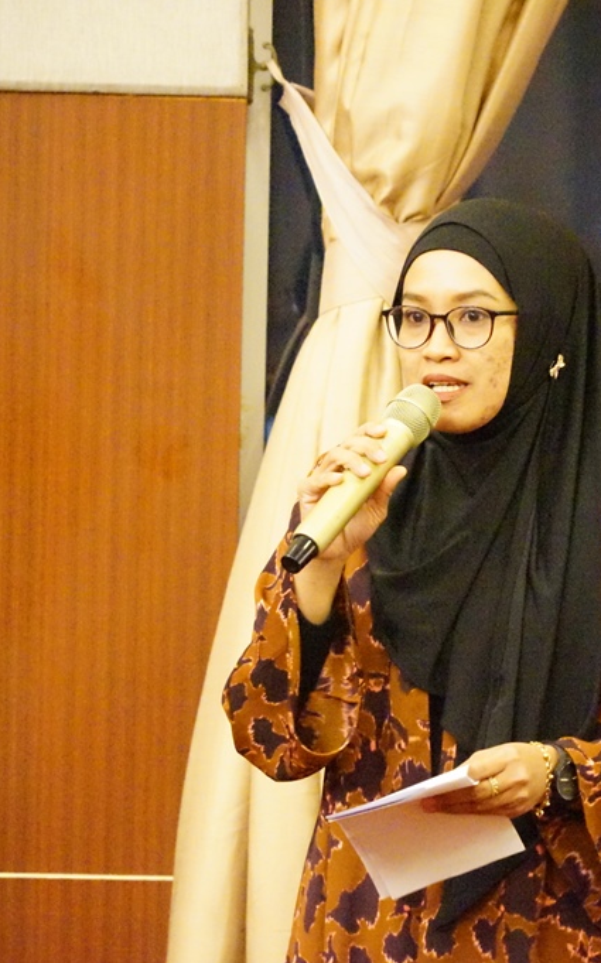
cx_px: 382
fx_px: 9654
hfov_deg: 3.6
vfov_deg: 5.7
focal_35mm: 368
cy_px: 482
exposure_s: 1/30
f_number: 6.3
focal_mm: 240
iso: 25600
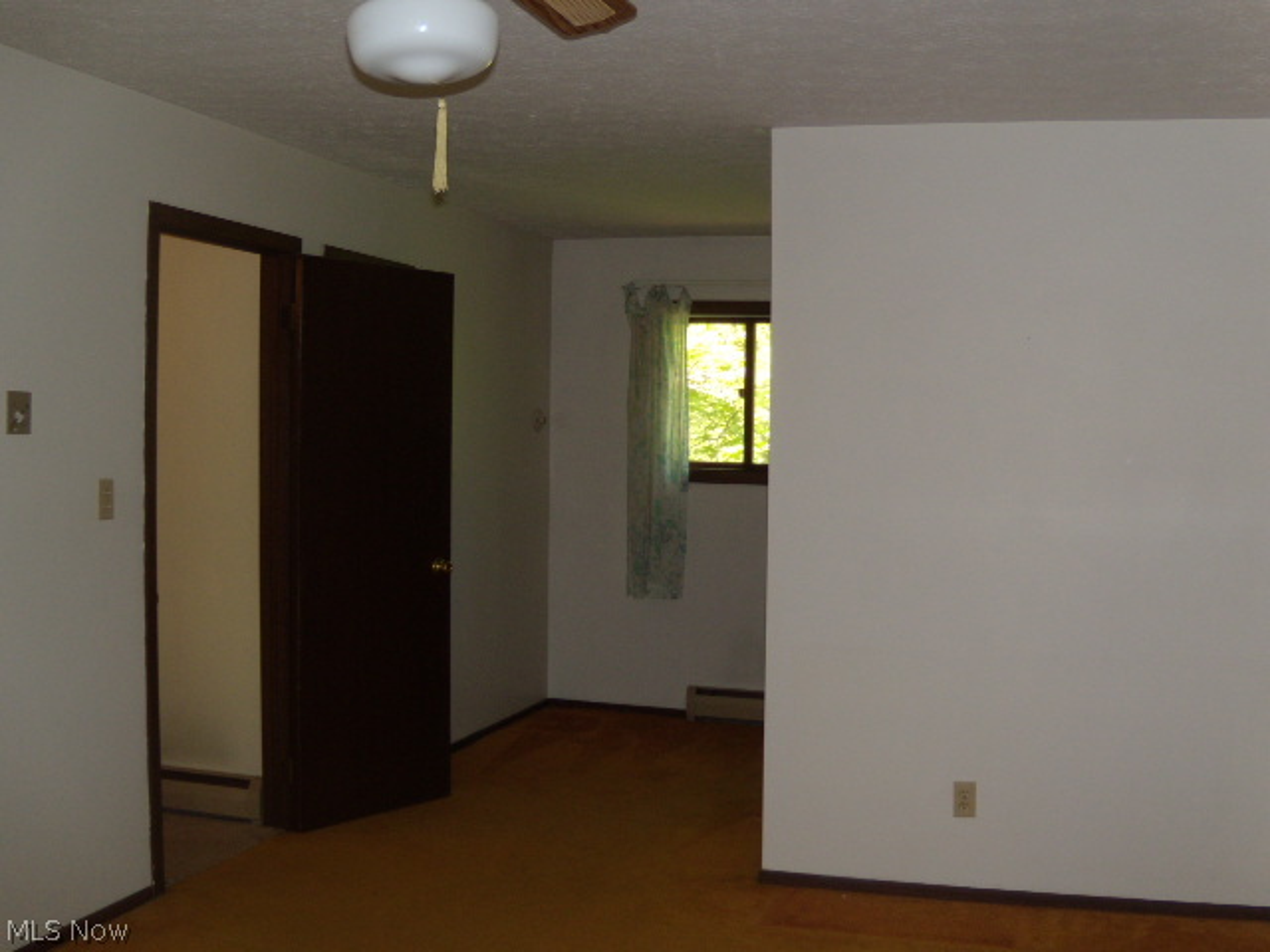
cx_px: 635
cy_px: 476
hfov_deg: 51.4
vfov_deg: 39.7
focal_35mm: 36
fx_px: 1321
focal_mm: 6.4
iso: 125
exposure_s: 1/30
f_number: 3.6
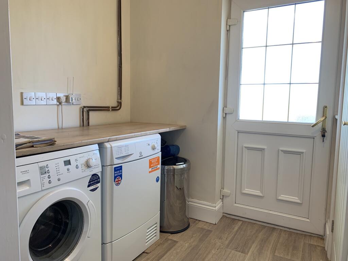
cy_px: 130
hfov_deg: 67.3
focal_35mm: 26
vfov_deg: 53.1
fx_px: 261
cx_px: 174
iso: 80
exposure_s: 1/50
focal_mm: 4.25
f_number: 1.8
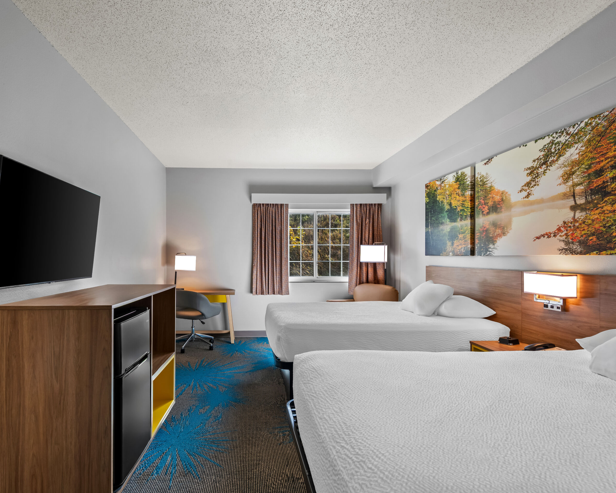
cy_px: 256
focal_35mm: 19
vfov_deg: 70.8
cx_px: 264
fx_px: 346
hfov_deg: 82.8
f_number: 9
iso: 160
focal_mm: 16
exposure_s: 1
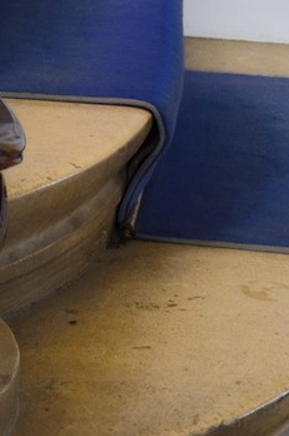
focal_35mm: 221
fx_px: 2669
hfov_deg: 6.1
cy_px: -532
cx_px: -197
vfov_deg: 8.7
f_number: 4.5
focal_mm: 48
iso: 800
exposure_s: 1/30
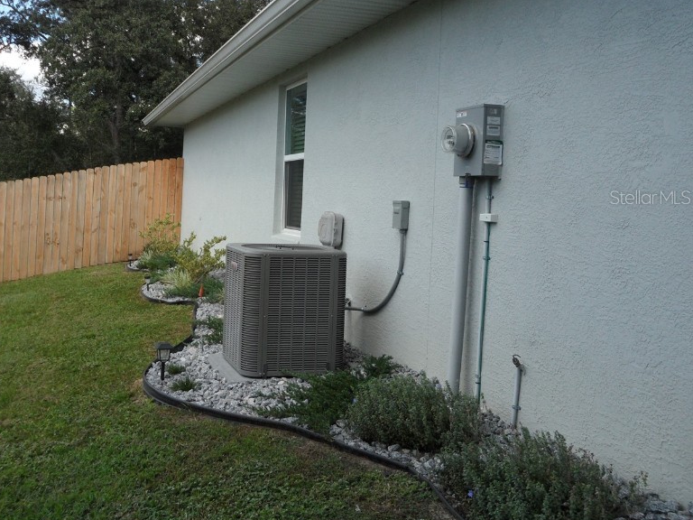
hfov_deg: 50.5
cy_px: 197
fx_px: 721
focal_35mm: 36
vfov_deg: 39.4
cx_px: 233
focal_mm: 4.9
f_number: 3.5
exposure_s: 1/350
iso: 80
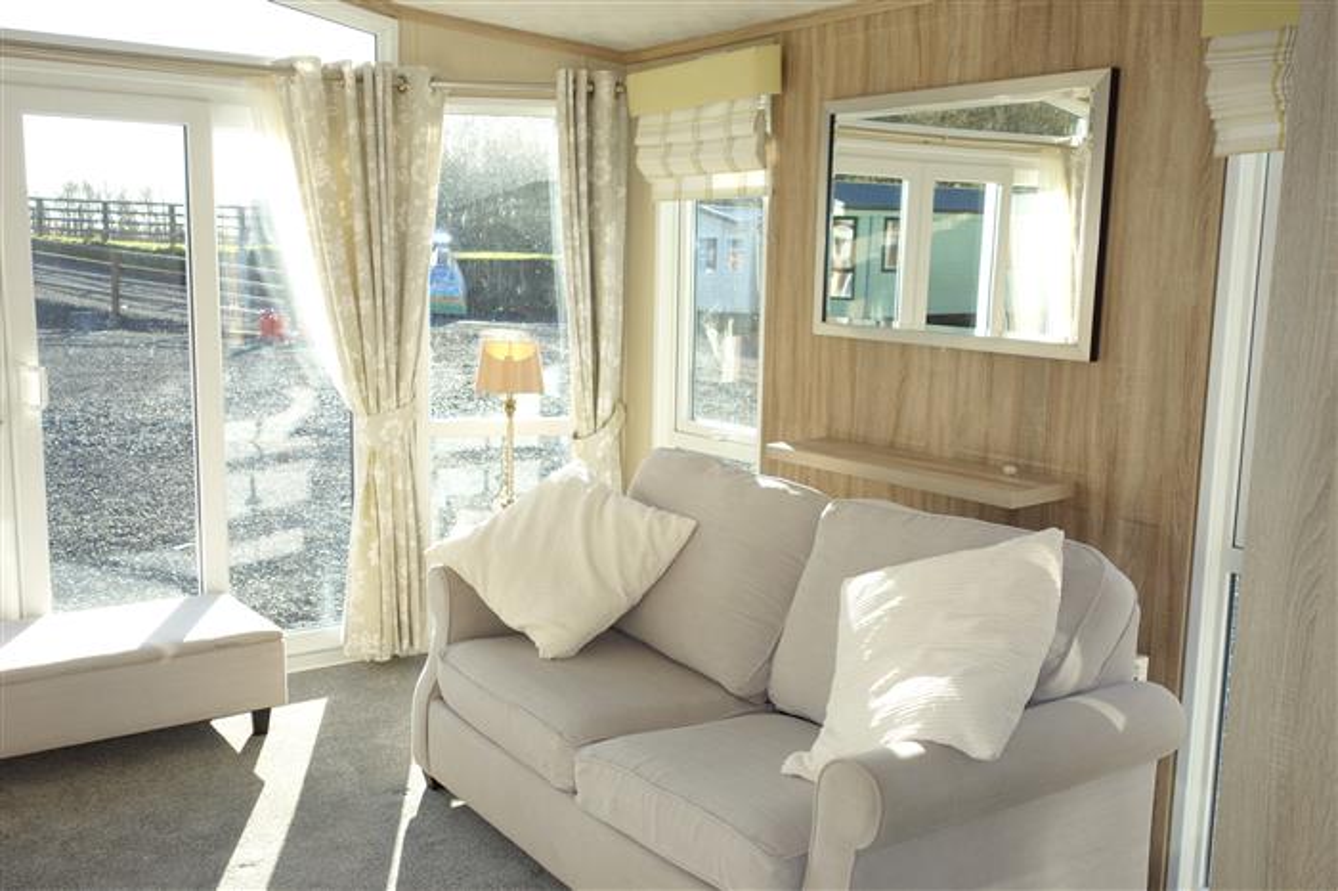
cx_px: 669
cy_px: 446
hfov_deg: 57.2
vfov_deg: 39.9
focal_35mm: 33
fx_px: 1226
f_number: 4
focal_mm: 12.18
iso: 125
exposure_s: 1/160
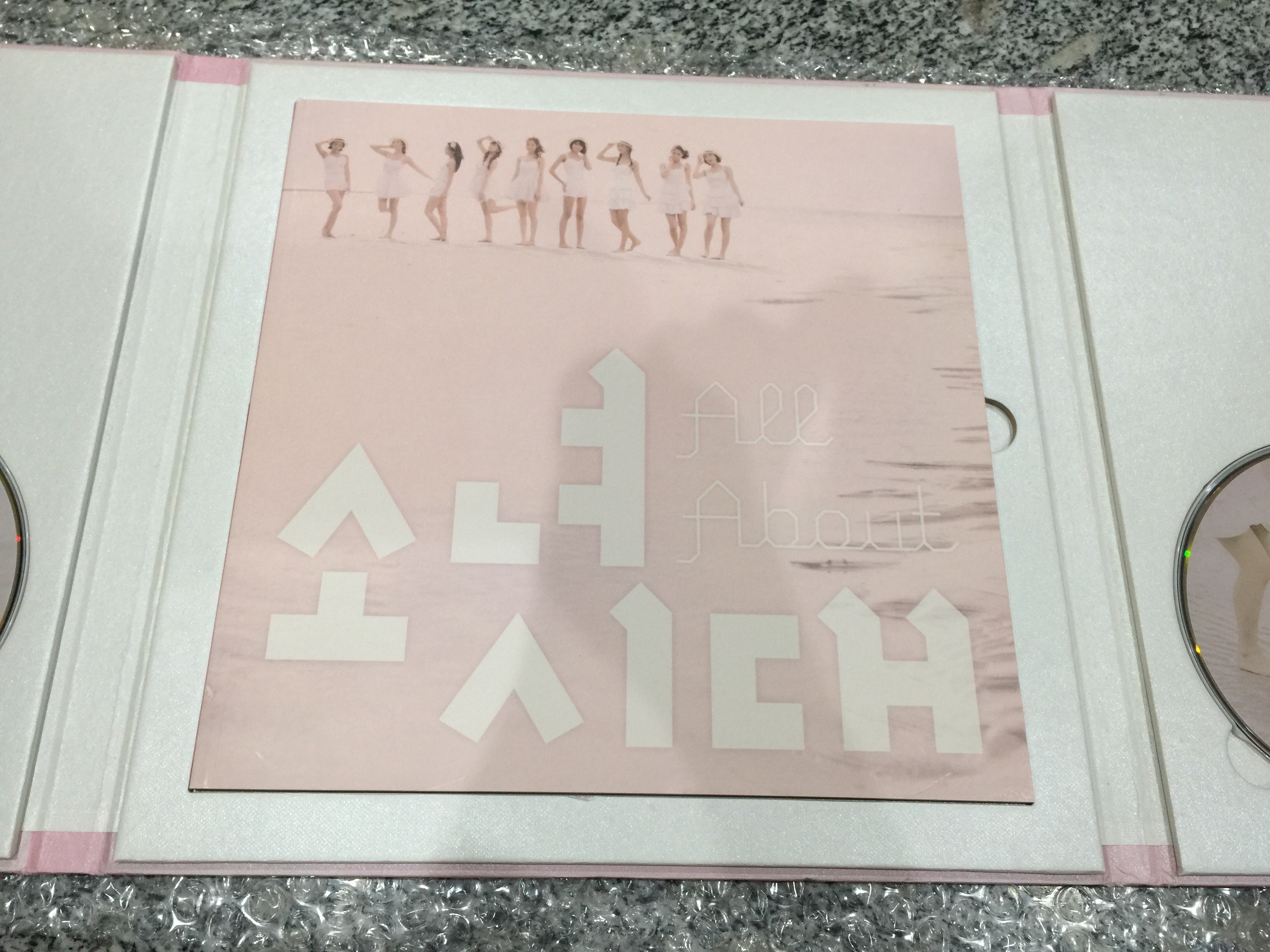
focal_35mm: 29
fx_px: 1064
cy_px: 476
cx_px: 635
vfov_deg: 48.2
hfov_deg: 61.7
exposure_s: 1/17
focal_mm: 4.15
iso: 50
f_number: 2.2
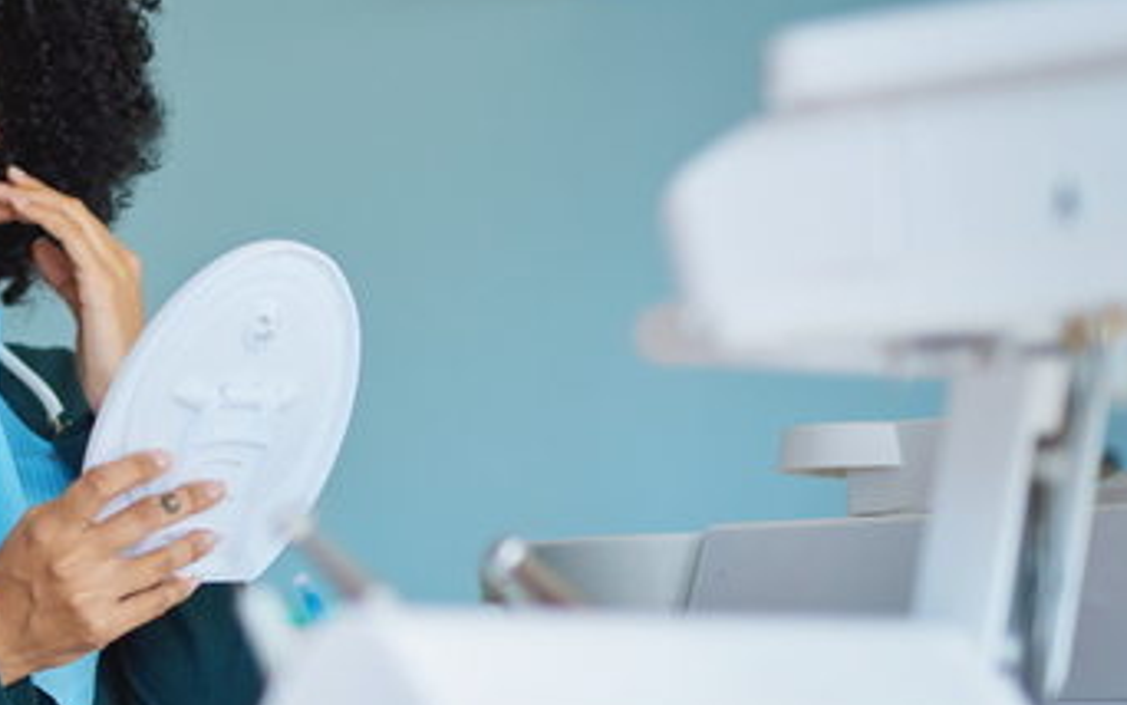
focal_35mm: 108
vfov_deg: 12.1
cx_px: 36
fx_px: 3318
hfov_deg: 18.8
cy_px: 282
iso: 200
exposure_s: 1/200
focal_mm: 50
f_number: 1.8
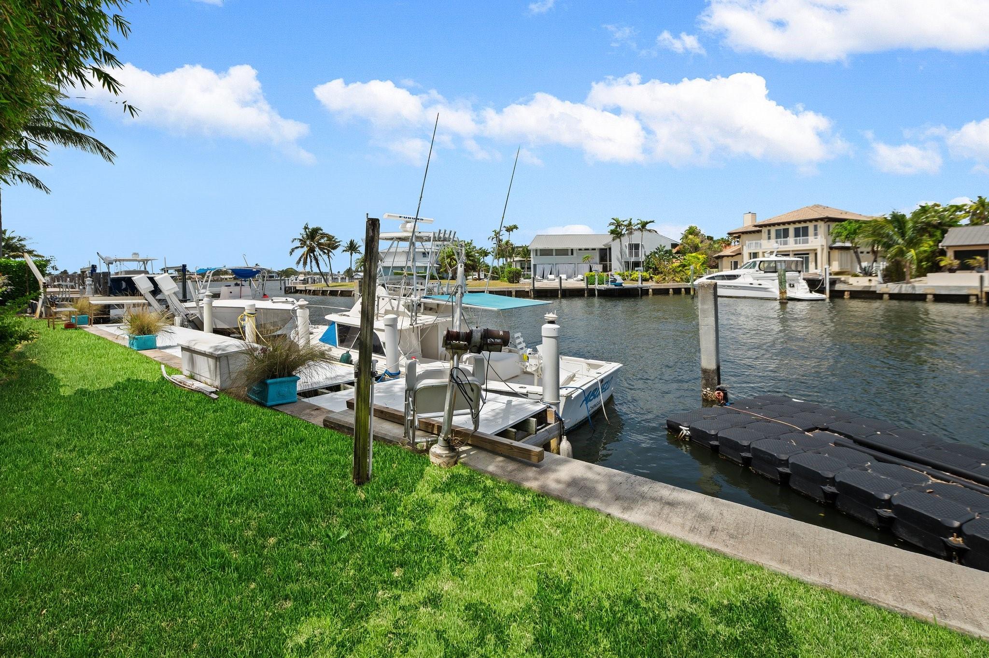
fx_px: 384
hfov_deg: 104.3
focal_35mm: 14
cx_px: 494
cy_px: 329
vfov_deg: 81.1
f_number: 8
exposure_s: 1/640
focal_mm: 14
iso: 200
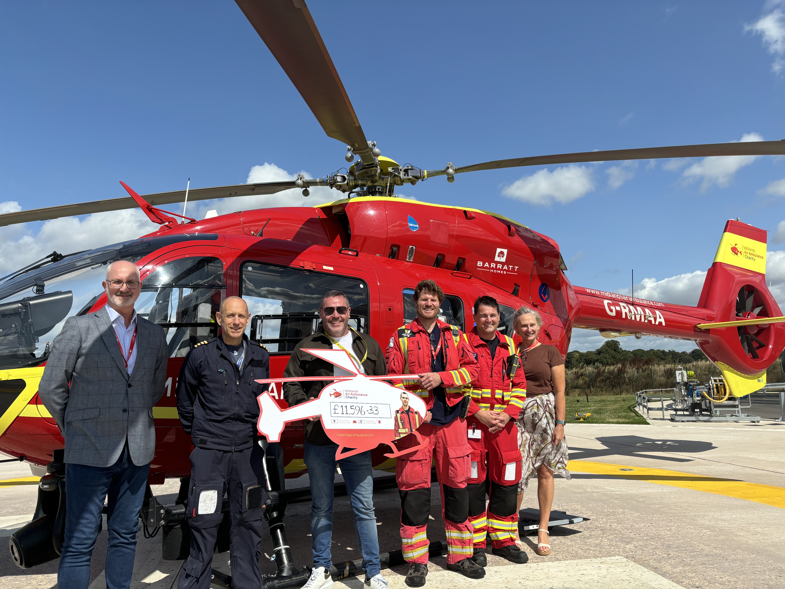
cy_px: 294
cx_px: 392
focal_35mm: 26
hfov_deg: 67.3
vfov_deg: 53.1
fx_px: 590
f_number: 1.6
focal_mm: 5.96
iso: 50
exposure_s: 1/3788
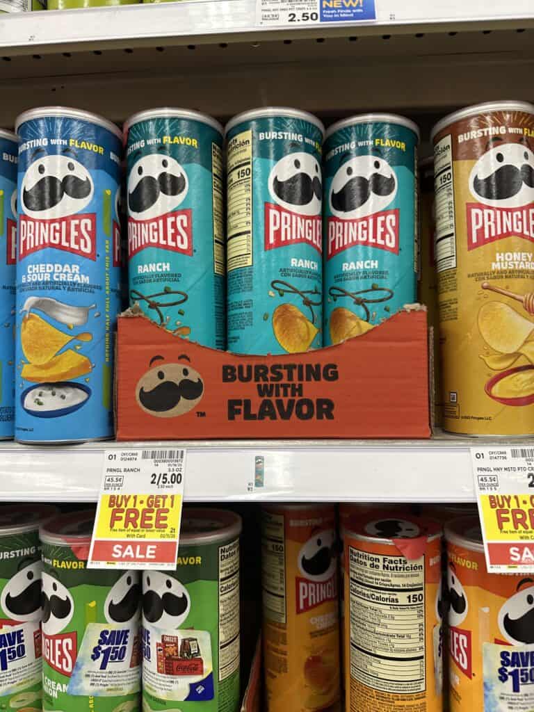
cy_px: 356
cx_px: 267
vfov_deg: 71.6
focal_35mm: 24
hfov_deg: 56.8
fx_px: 494
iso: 160
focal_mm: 6.86
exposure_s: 1/61
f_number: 1.78
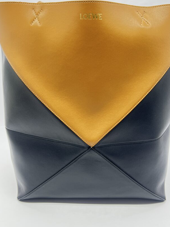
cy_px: 96
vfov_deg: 55.1
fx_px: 216
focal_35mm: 33
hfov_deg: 42.9
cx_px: 92
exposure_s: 1/100
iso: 80
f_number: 1.5
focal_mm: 5.7
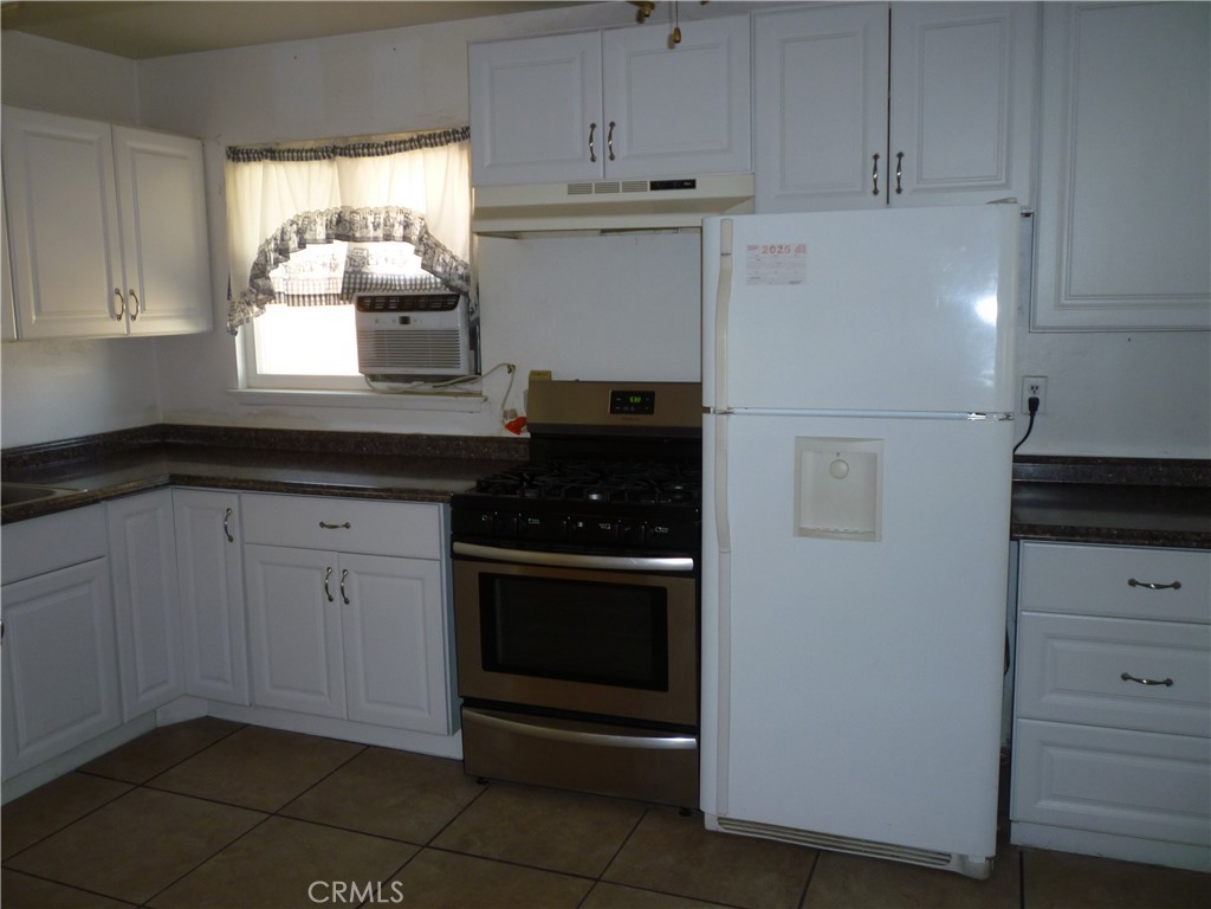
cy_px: 454
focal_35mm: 29
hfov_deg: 61.7
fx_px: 1015
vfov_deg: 48.2
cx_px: 606
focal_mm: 5.2
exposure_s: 1/30
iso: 100
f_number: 3.3
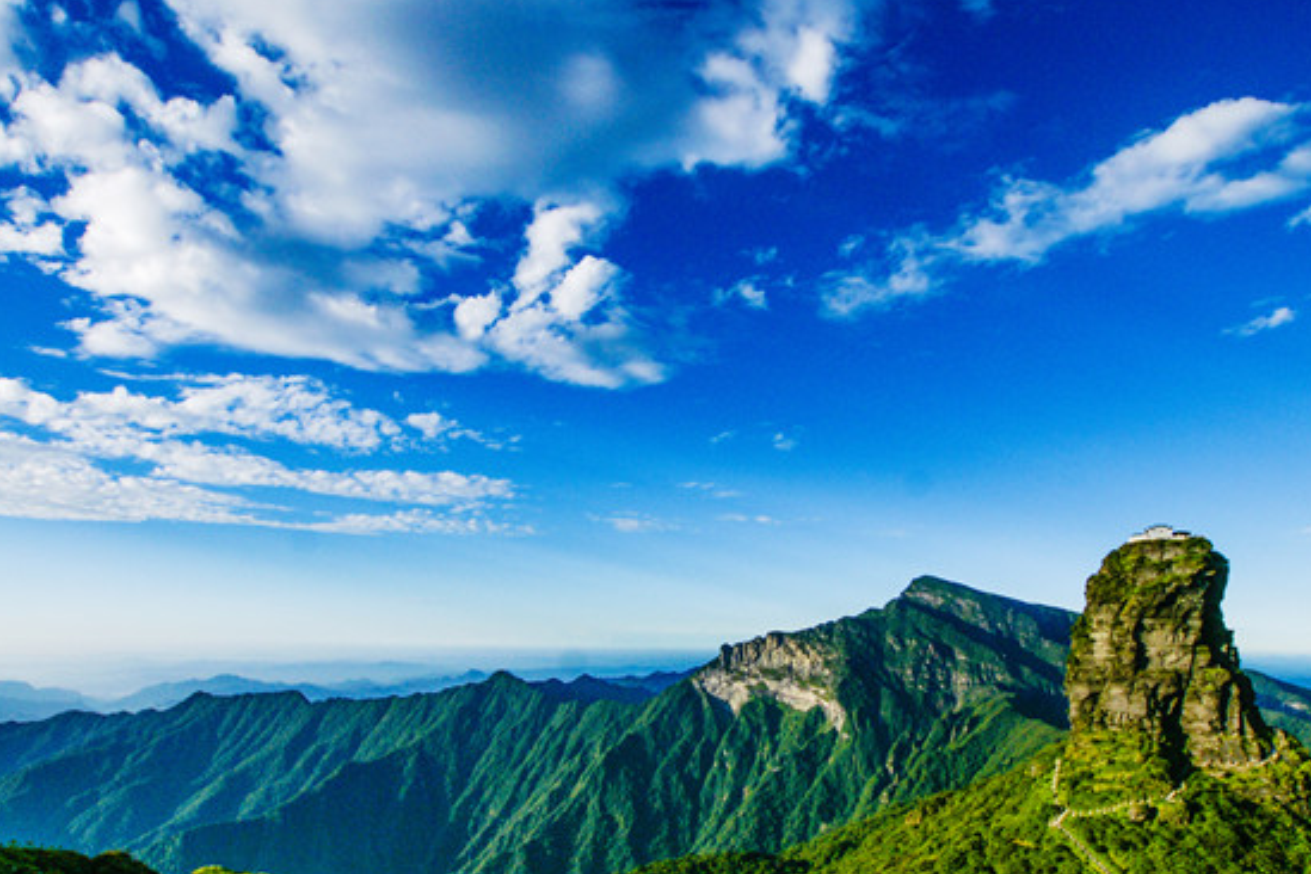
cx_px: 695
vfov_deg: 57.6
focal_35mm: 22
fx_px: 789
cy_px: 521
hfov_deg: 79.4
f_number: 8
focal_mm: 11
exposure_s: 1/1000
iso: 200
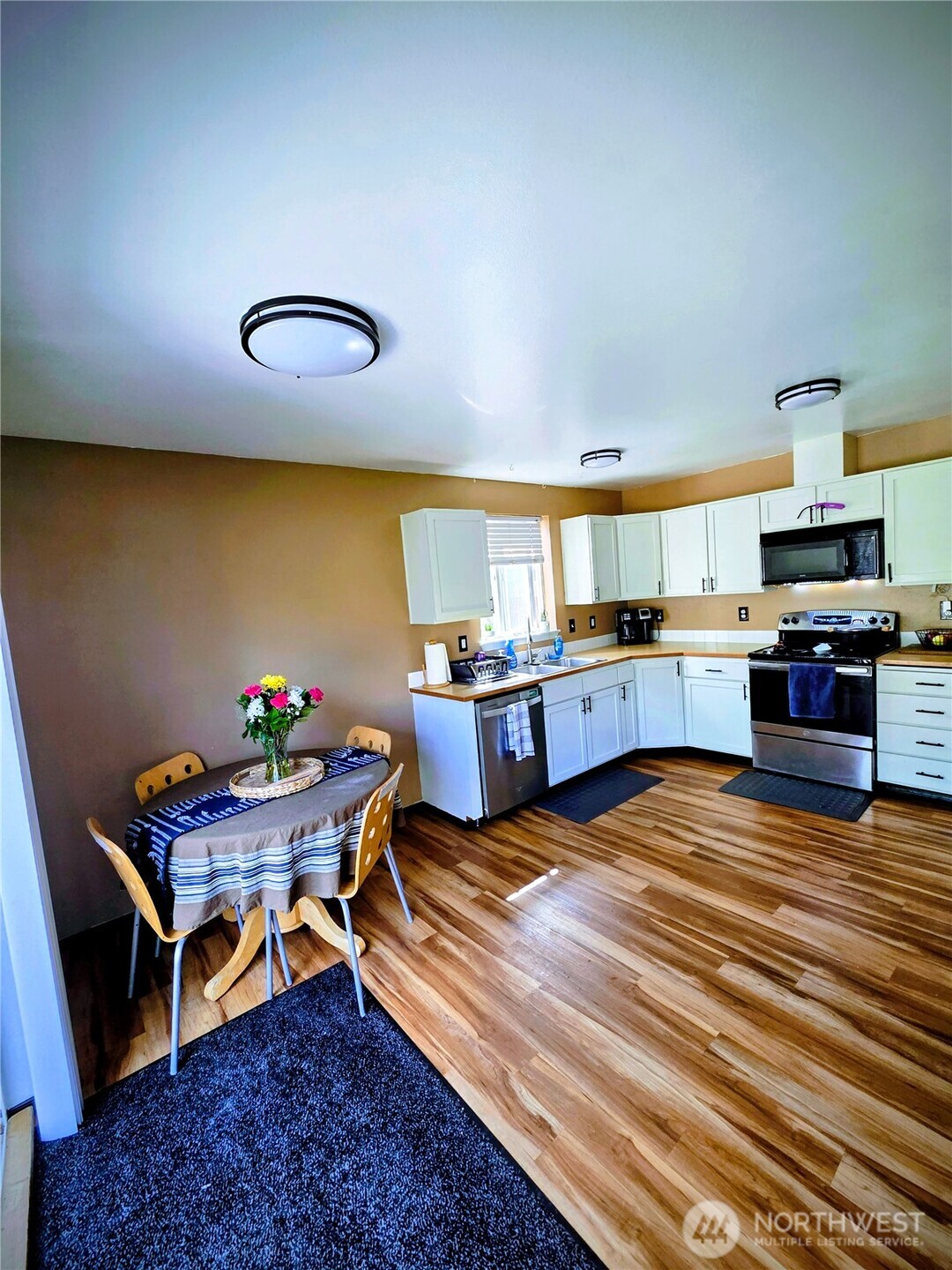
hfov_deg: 89.9
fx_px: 477
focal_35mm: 13
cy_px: 635
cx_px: 476
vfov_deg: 106.2
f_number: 2.2
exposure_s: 1/120
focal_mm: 2.2
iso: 160
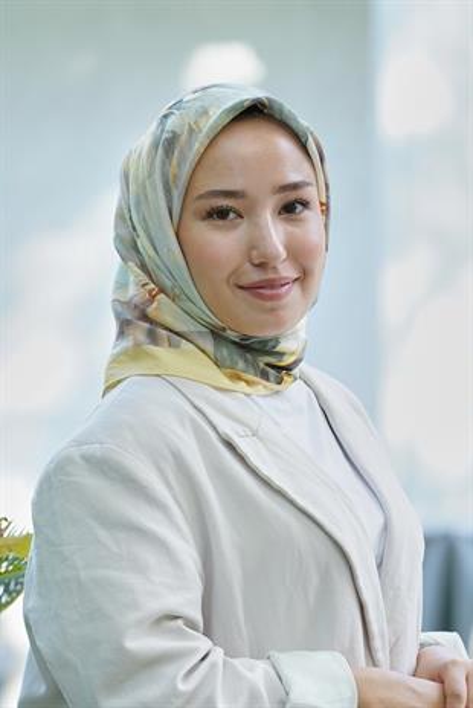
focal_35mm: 120
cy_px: 354
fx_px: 2361
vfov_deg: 17.1
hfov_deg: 11.4
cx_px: 236
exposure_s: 1/125
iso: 500
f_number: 5
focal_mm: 120
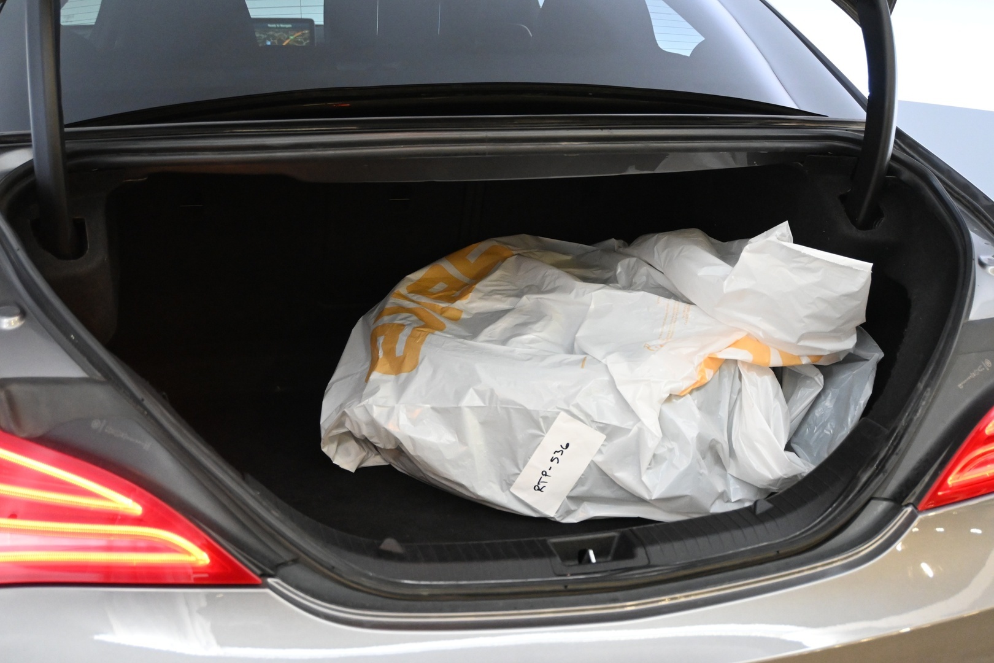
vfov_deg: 30.8
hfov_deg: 45.0
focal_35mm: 44
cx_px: 497
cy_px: 332
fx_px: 1201
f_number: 4.8
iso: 3600
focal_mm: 29
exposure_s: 1/50
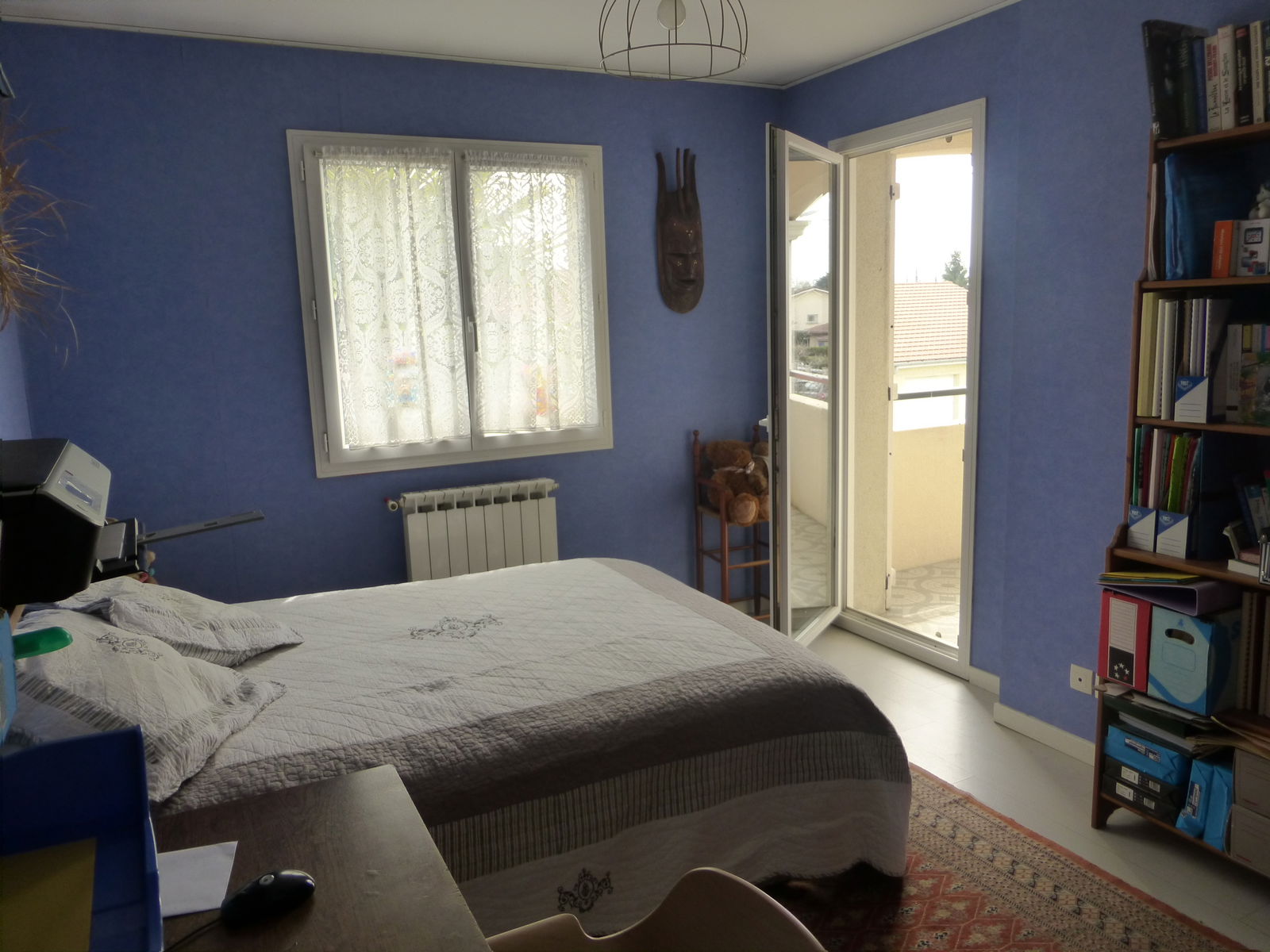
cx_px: 635
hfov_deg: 69.4
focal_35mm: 25
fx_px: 917
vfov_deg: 54.9
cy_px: 476
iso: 200
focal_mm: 4.3
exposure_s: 1/200
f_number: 3.3
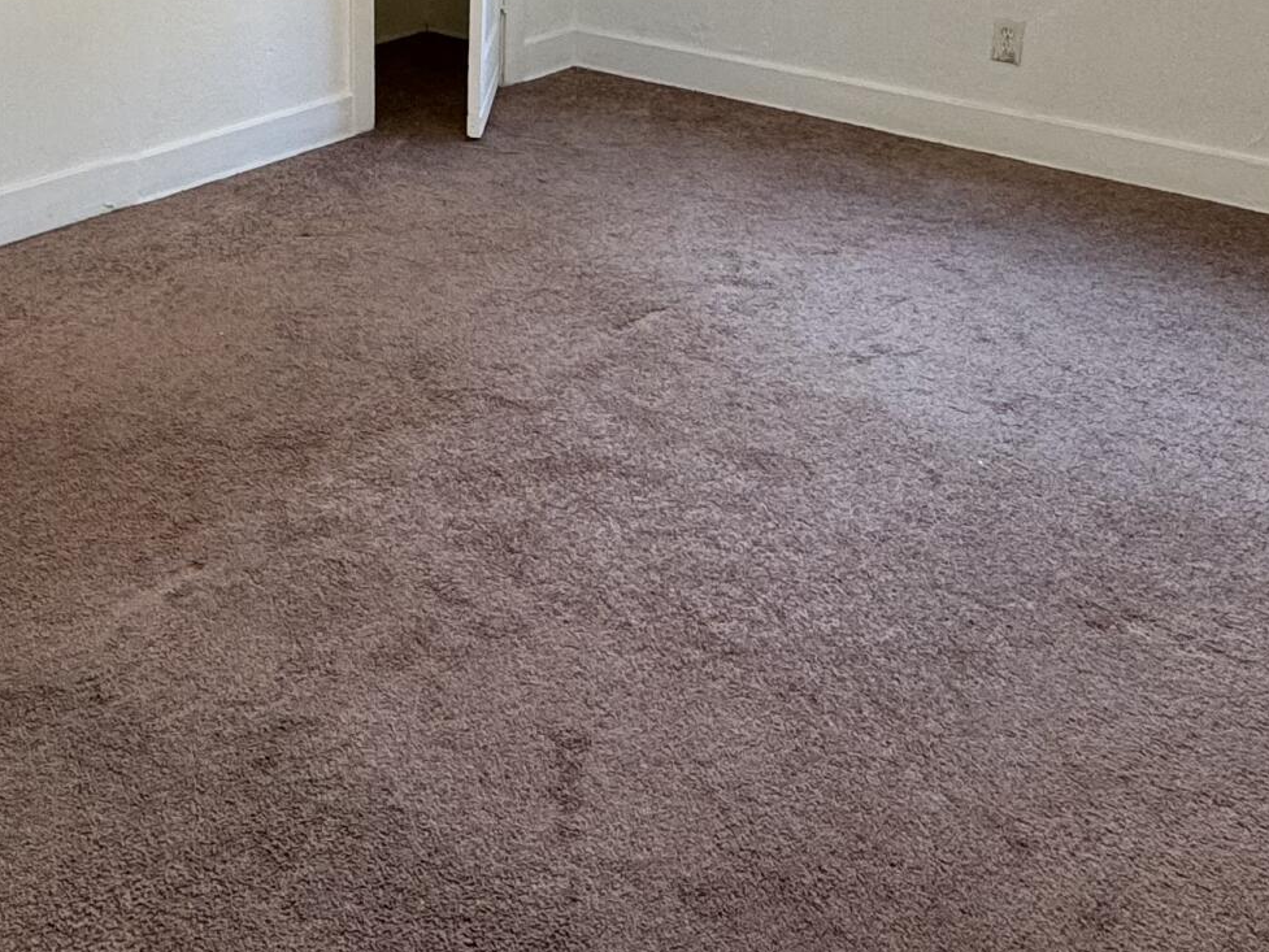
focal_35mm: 43
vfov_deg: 32.0
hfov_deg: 42.9
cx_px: 364
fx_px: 1577
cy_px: 92
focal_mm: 2.22
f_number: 2.2
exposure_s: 1/120
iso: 125
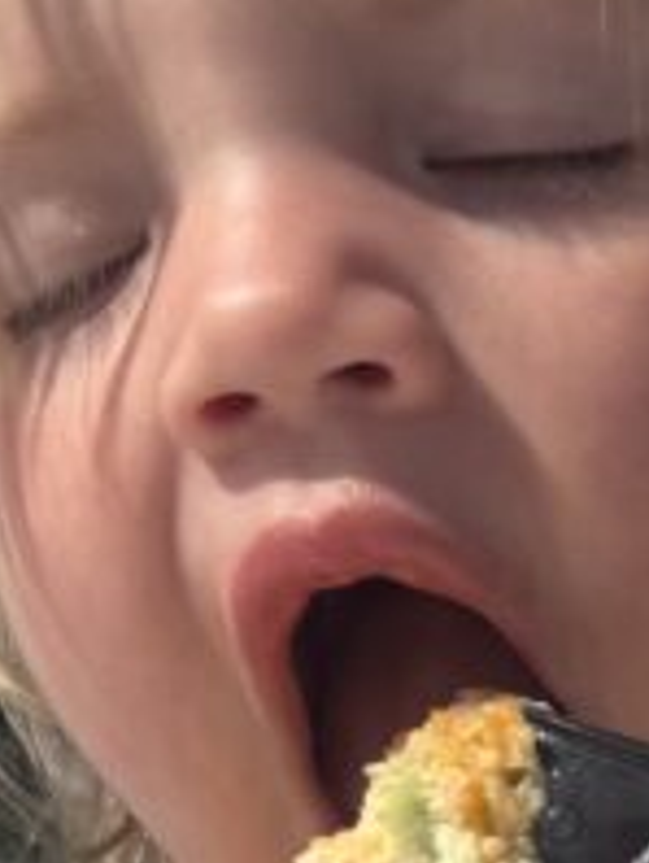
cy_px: 1565
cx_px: 832
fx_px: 3093
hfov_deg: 11.7
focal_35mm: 124
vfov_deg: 14.0
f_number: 1.78
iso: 80
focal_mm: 6.76
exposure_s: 1/7937
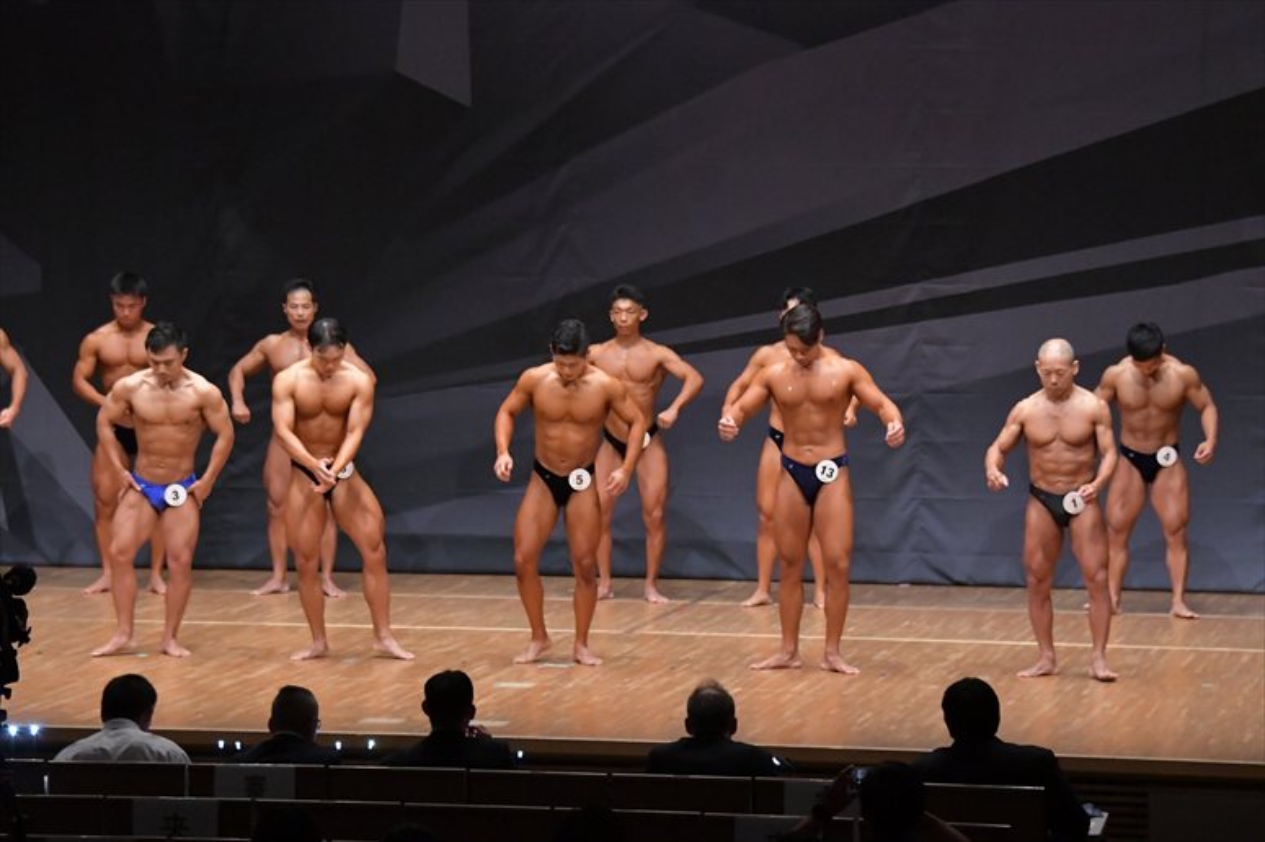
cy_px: 421
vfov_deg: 9.9
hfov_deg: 14.9
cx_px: 632
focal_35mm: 138
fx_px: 4847
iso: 6400
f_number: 5.6
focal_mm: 92
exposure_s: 1/400
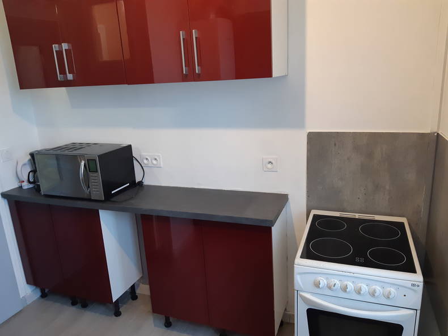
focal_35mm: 26
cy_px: 168
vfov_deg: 53.0
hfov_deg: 67.3
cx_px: 224
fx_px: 336
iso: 200
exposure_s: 1/60
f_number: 1.7
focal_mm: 3.93
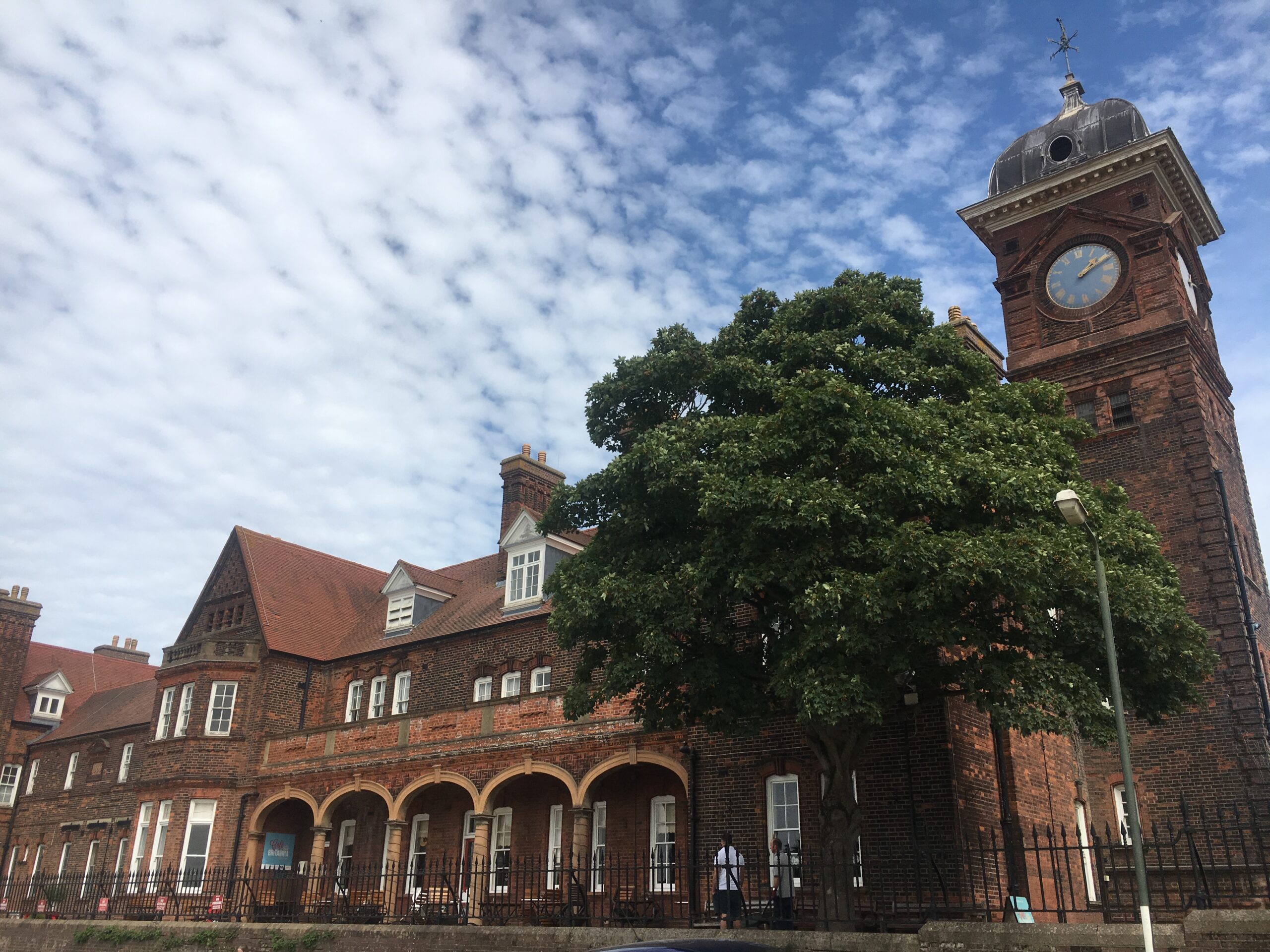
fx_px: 1064
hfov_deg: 61.7
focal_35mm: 29
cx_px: 635
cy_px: 476
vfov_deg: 48.2
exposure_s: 1/1923
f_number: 2.2
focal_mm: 4.15
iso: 25
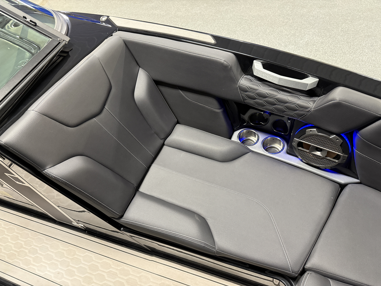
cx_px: 190
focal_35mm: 24
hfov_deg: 71.6
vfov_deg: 56.8
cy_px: 143
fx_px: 264
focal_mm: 6.76
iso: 640
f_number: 1.78
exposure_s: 1/60
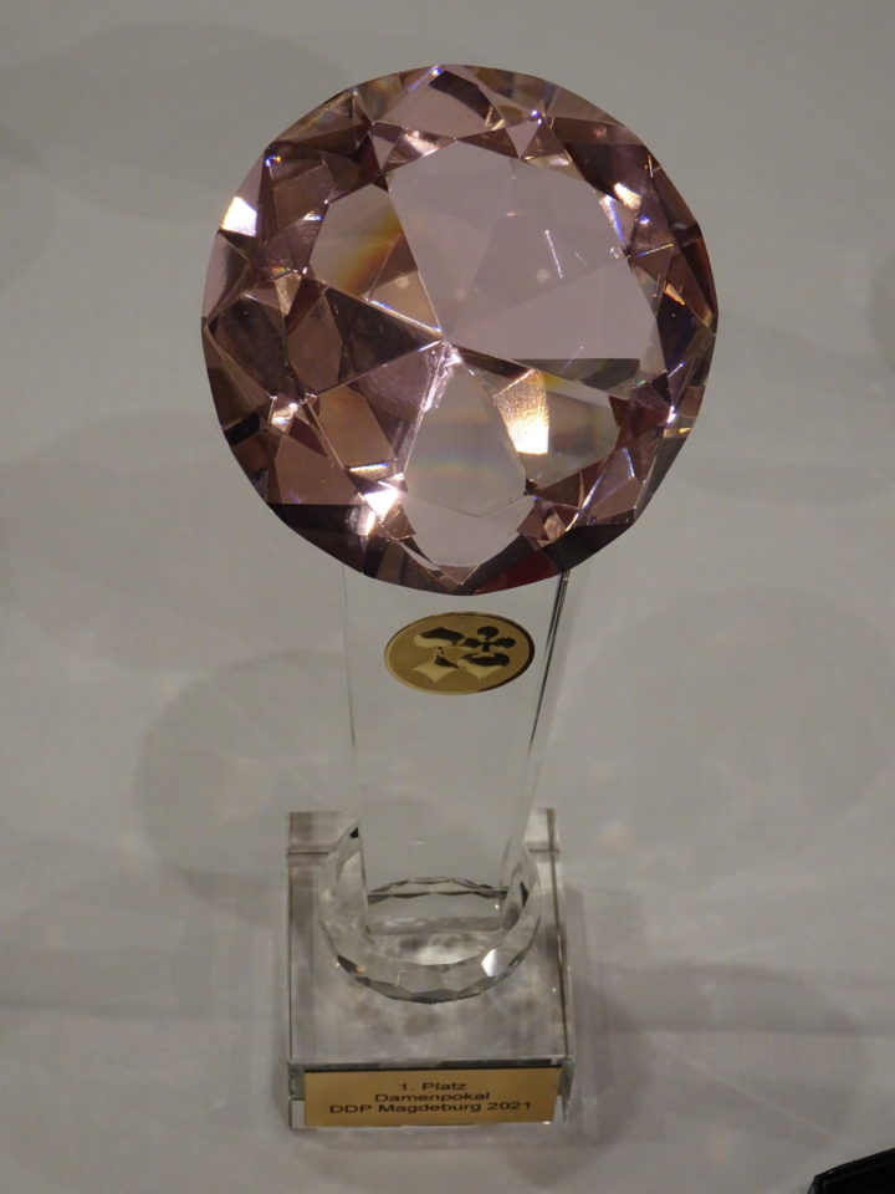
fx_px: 2344
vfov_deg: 28.6
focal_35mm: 68
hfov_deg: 21.6
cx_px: 448
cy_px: 597
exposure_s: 1/80
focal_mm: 11.66
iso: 500
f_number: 4.5
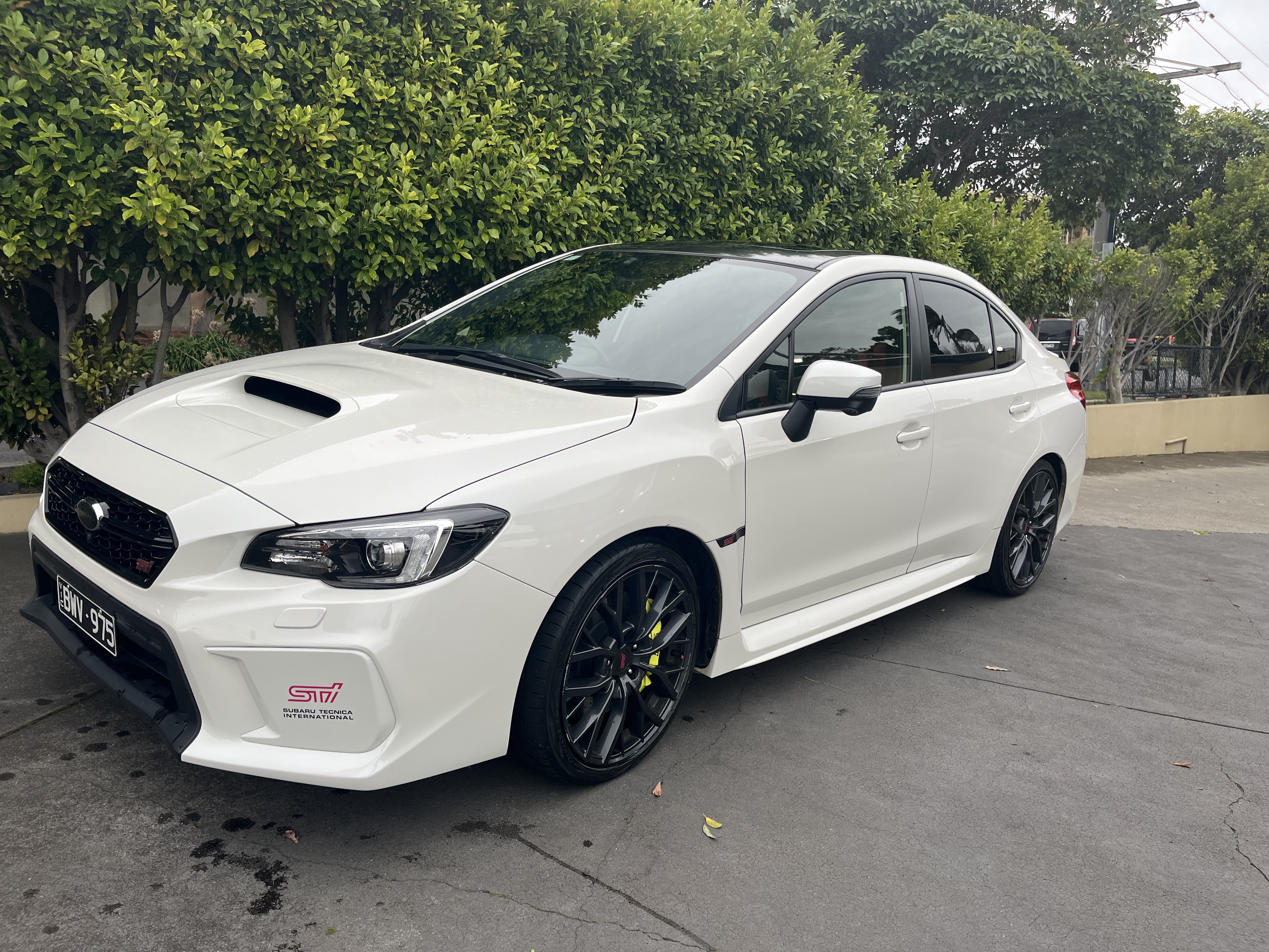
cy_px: 476
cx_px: 634
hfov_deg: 67.3
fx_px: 953
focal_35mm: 26
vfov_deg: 53.1
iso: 50
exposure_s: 1/793
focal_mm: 5.1
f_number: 1.6
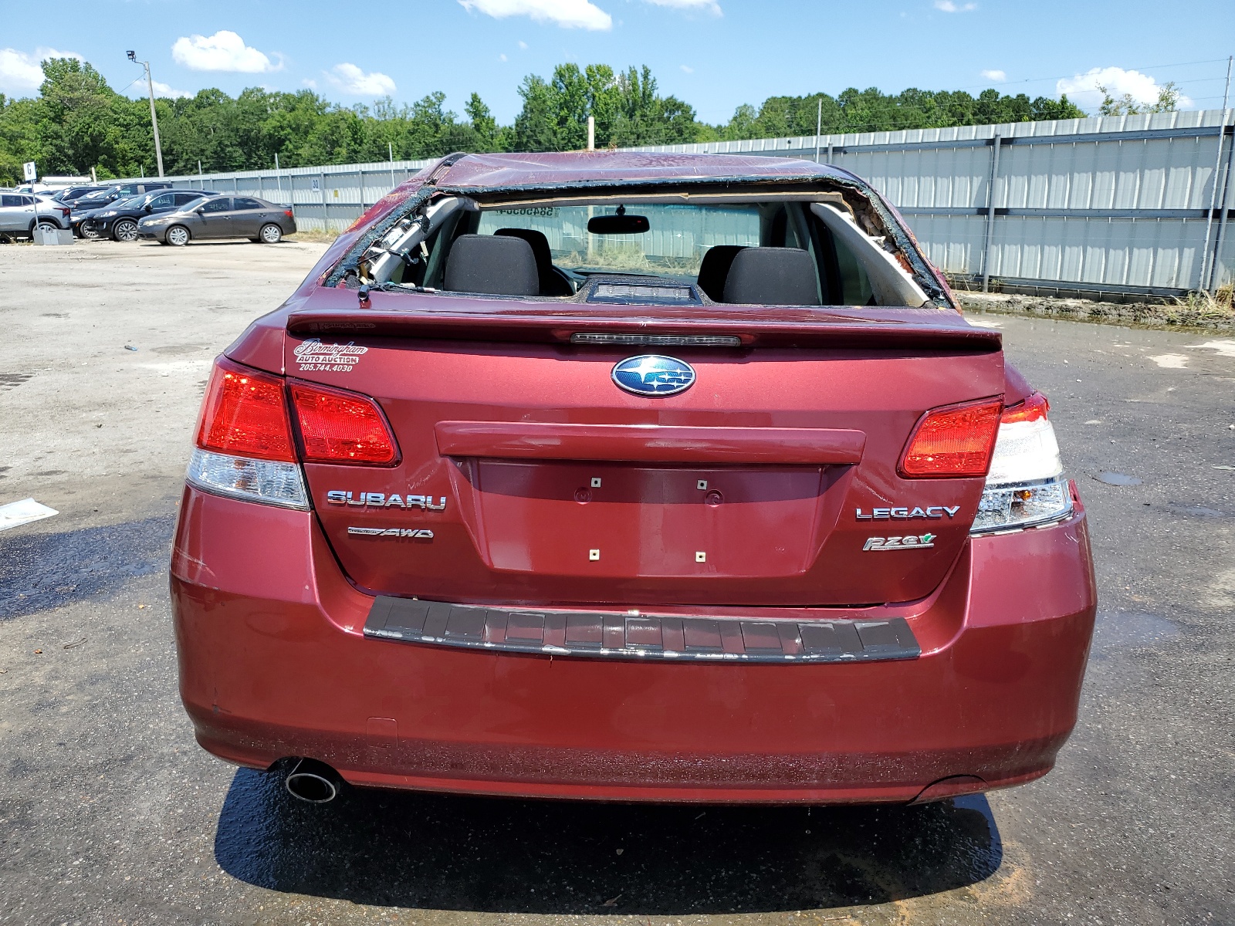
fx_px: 928
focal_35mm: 26
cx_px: 618
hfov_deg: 67.3
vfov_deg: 53.1
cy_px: 463
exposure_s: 1/2000
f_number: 1.5
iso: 50
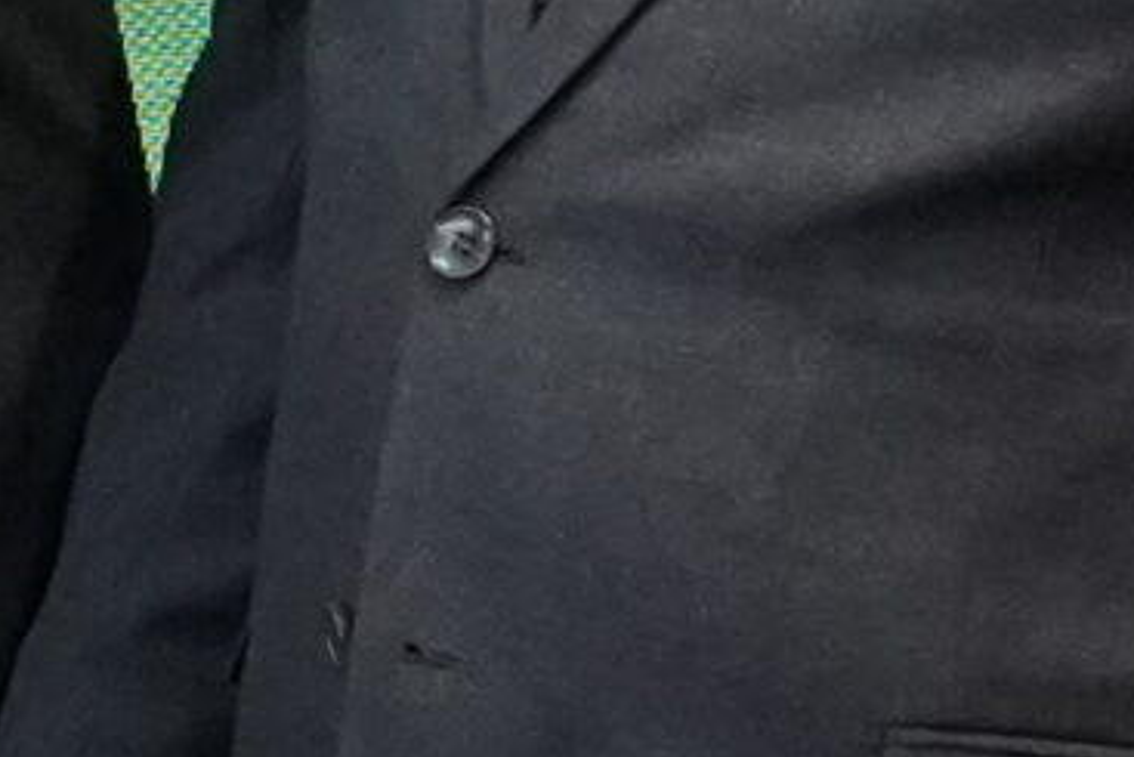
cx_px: -946
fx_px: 6806
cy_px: -14
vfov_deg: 6.3
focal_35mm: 216
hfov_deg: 9.1
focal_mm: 21
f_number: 4.5
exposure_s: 1/320
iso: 5000
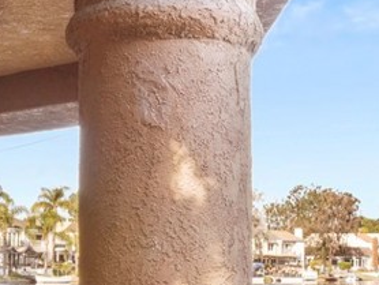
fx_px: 931
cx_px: 145
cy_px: 269
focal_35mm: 85
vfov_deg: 17.1
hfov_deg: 22.9
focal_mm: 24
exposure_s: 4
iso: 100
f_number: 22
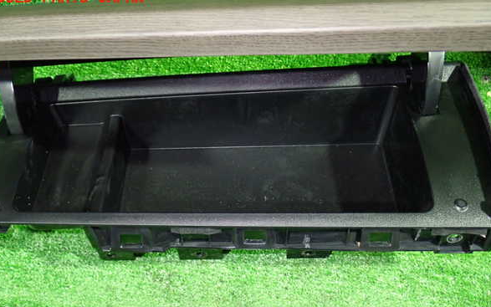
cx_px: 243
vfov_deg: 32.7
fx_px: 522
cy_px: 175
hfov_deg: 50.4
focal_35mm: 39
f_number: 2.5
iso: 800
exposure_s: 1/13
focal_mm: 6.37
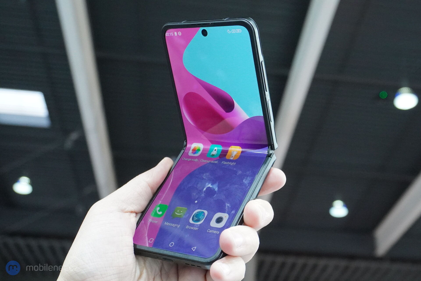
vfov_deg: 34.2
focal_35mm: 39
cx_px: 210
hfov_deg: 49.6
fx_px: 456
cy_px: 140
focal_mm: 26
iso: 4000
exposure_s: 1/160
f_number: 5.6
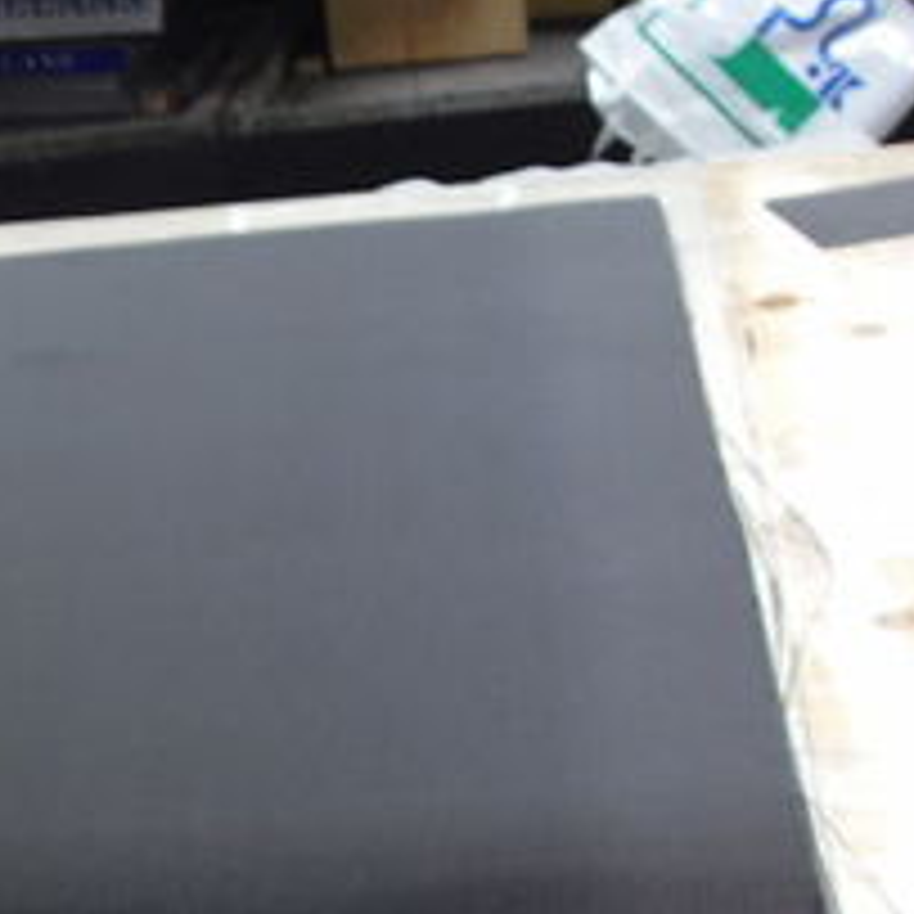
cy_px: 666
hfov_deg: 15.4
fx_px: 3077
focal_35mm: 103
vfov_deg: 16.8
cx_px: -518
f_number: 2.7
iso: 100
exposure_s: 1/10
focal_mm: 6.2
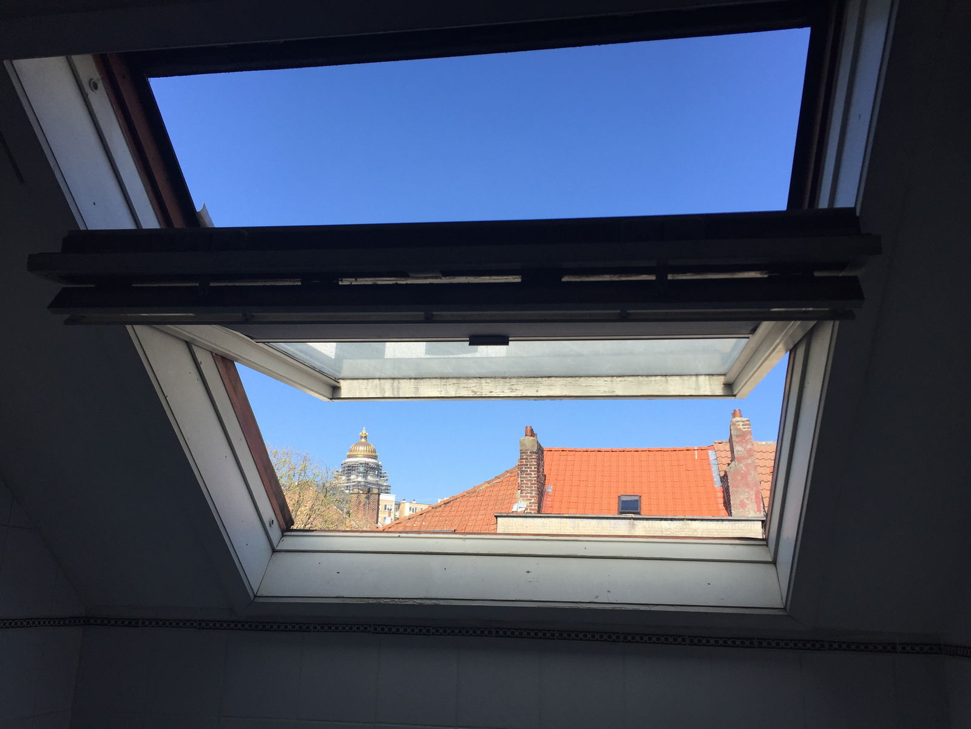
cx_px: 486
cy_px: 364
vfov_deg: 48.2
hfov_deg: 61.7
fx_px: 813
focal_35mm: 29
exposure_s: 1/1163
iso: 32
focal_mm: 4.15
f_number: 2.2
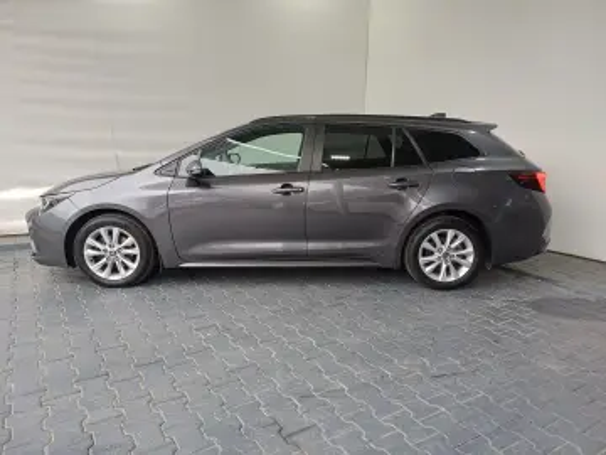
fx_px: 438
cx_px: 303
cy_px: 228
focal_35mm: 25
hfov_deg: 69.4
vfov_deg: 54.9
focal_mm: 4.65
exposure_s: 1/100
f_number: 1.8
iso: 100
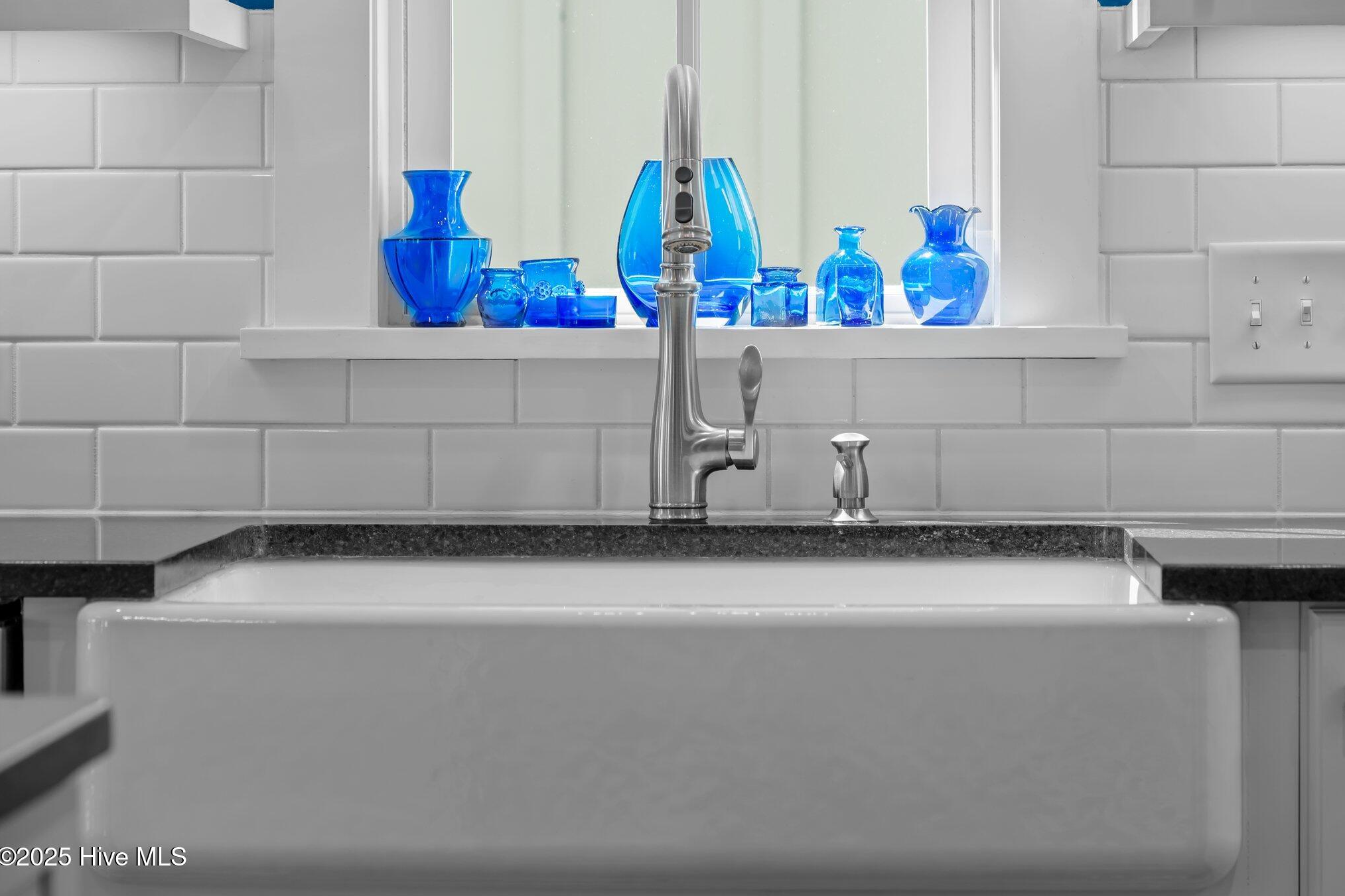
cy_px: 446
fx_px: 3960
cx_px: 673
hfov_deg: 19.3
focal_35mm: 106
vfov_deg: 12.9
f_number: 8
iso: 250
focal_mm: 105
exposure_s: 1/20
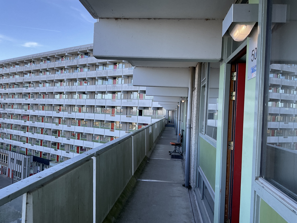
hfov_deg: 61.7
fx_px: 249
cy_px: 112
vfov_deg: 48.2
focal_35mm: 29
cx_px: 148
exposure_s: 1/231
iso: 16
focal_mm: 3
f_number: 1.8
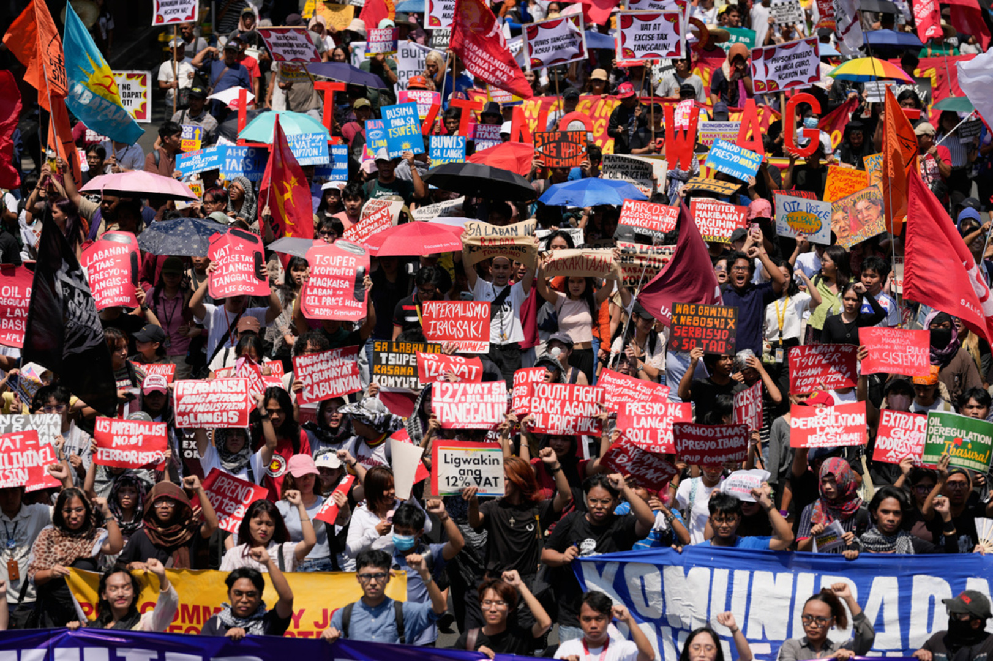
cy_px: 330
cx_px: 496
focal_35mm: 165
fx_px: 4549
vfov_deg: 8.3
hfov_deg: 12.5
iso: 100
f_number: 4.5
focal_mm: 165
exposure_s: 1/1600
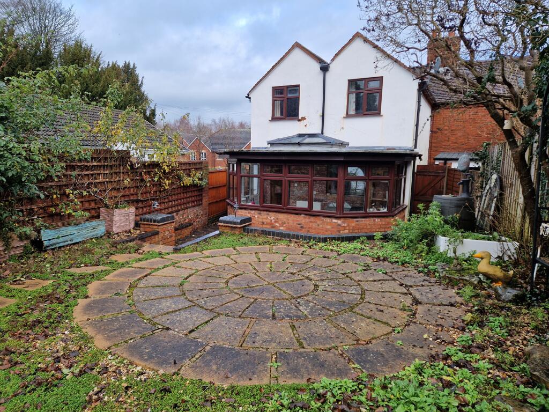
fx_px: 365
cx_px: 274
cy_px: 206
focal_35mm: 23
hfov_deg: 73.9
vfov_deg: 58.9
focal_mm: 5.4
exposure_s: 1/265
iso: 50
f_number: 1.8
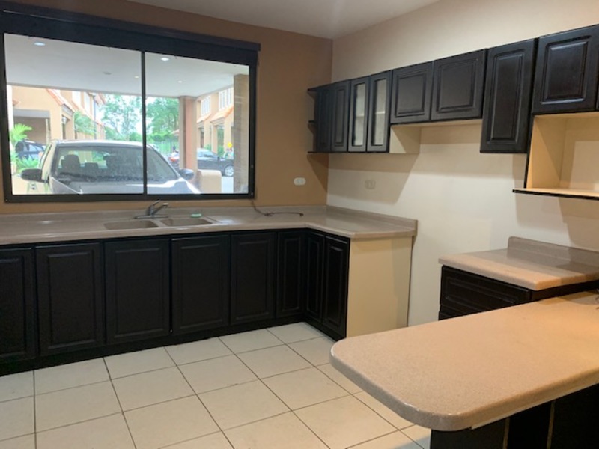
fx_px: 450
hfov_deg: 67.3
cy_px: 224
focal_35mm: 26
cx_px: 300
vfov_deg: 53.1
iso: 320
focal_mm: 4.25
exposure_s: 1/40
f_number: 1.8
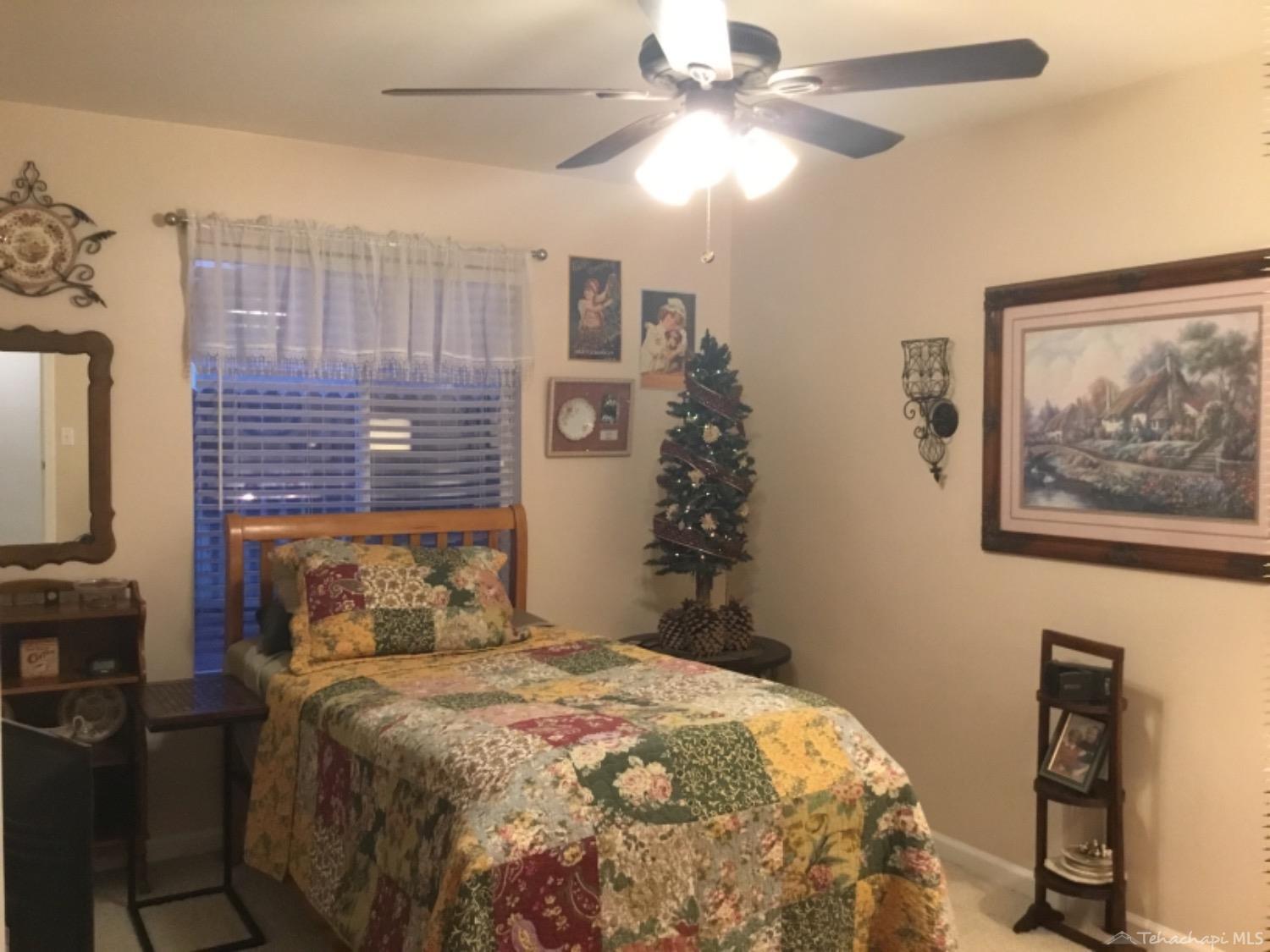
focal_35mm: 31
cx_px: 635
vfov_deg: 45.4
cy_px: 476
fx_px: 1137
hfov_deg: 58.4
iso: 200
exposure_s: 1/30
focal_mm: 3.3
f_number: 2.4
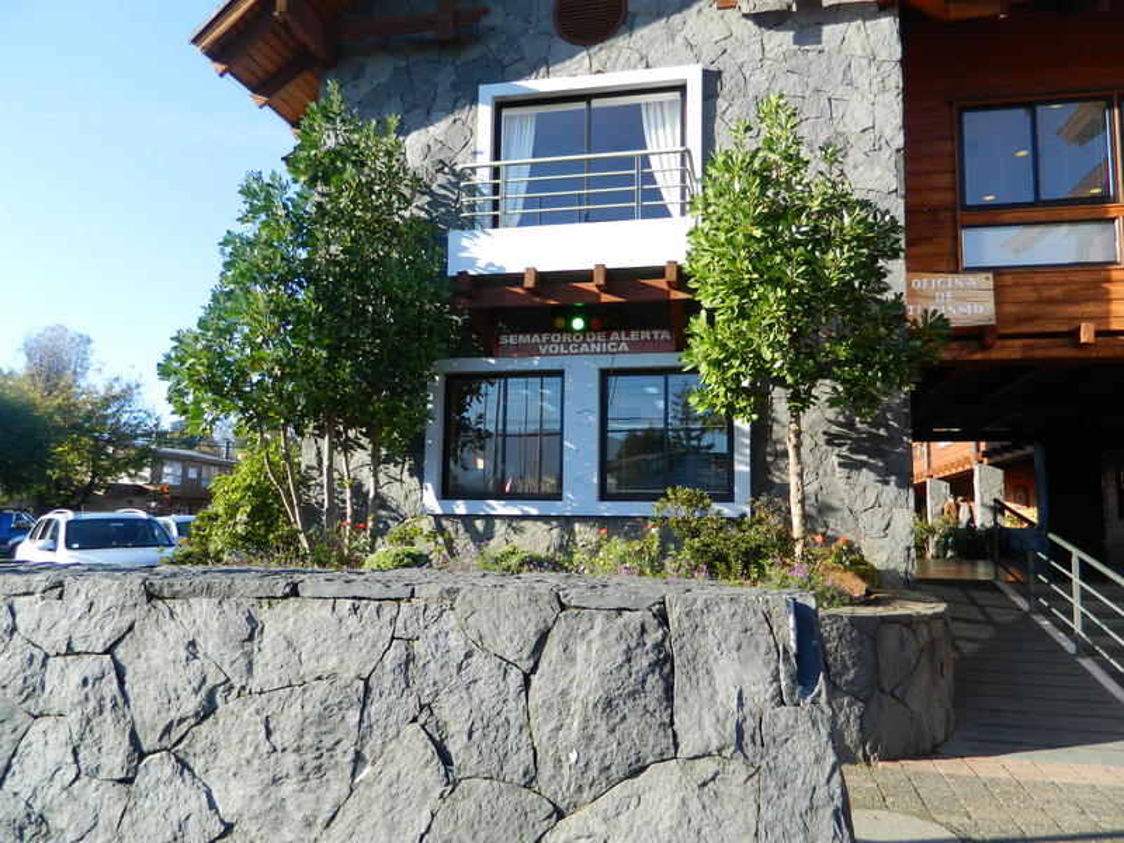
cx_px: 562
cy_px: 422
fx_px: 812
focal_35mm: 25
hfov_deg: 69.4
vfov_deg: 54.9
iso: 80
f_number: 3.1
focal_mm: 4.5
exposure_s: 1/250
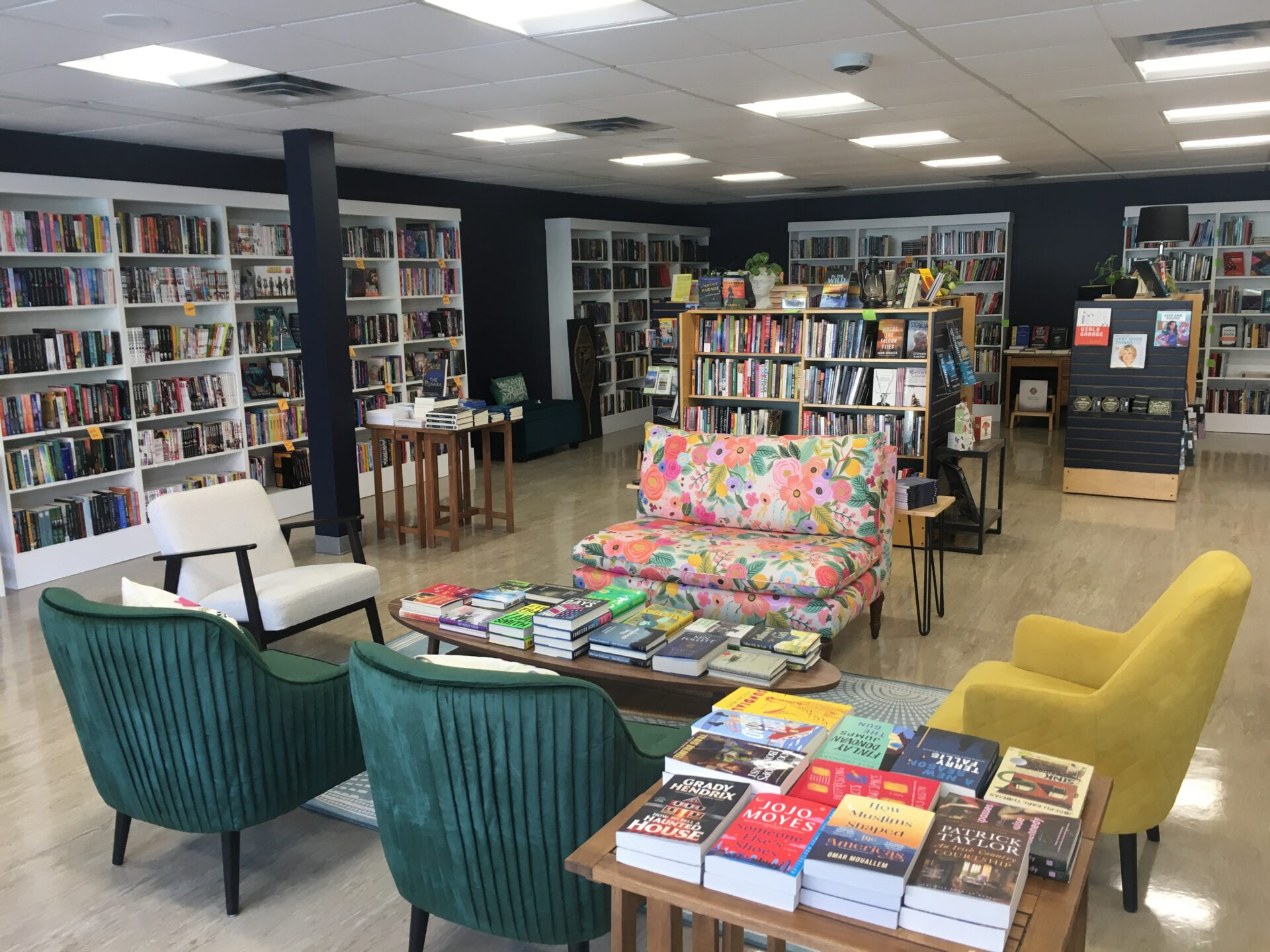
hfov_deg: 61.7
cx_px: 635
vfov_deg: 48.2
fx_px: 1064
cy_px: 476
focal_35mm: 29
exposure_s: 1/40
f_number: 2.2
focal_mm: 4.15
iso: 32
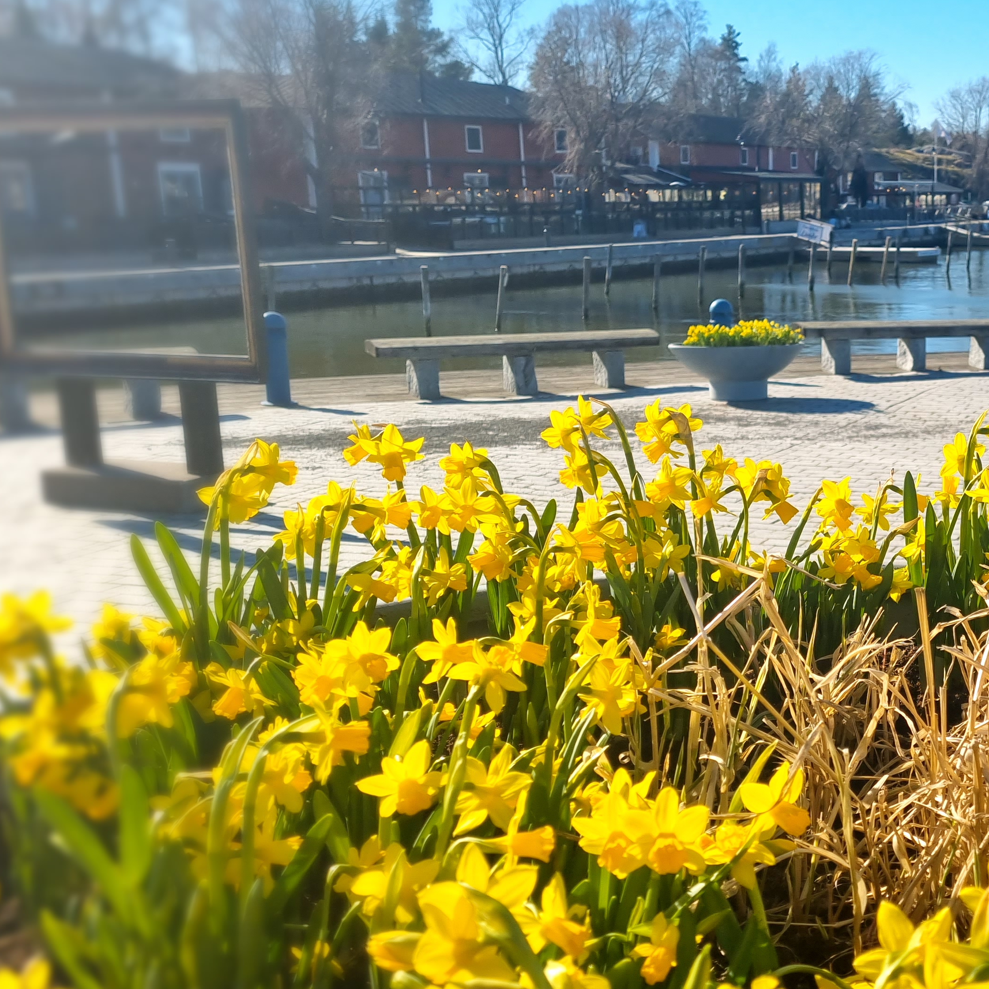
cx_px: 881
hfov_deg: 36.1
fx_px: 1422
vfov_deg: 38.3
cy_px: 497
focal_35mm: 44
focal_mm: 5.4
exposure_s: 1/2545
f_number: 1.8
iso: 50
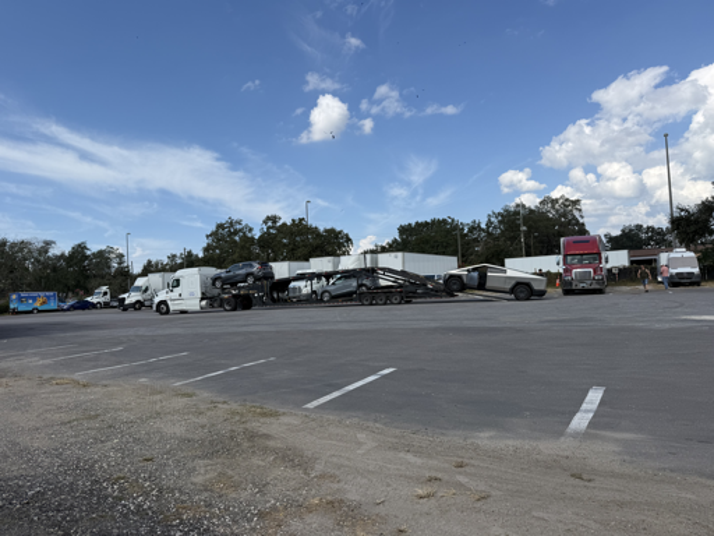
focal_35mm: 24
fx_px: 495
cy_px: 268
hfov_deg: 71.6
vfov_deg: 56.8
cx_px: 357
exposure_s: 1/4405
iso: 80
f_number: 1.78
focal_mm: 6.76
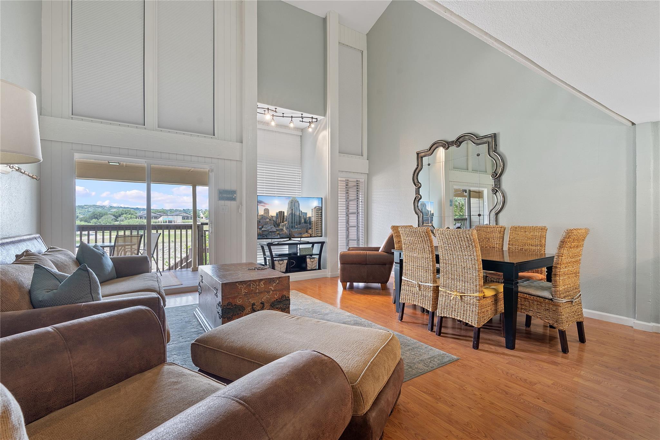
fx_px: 293
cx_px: 330
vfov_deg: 73.7
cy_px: 220
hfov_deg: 96.7
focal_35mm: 16
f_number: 9
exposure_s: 1.6
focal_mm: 16
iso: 320
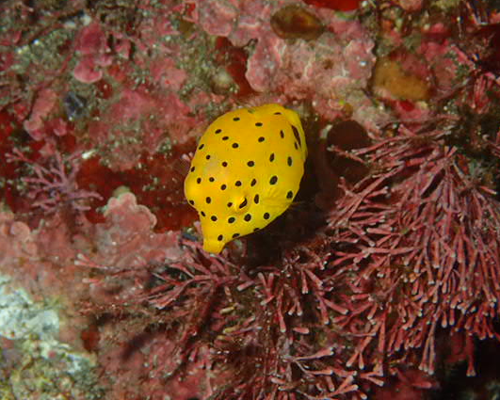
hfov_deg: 17.9
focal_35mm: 107
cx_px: 285
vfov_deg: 14.4
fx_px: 1584
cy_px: 212
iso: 320
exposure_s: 1/200
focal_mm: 16.48
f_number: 6.3
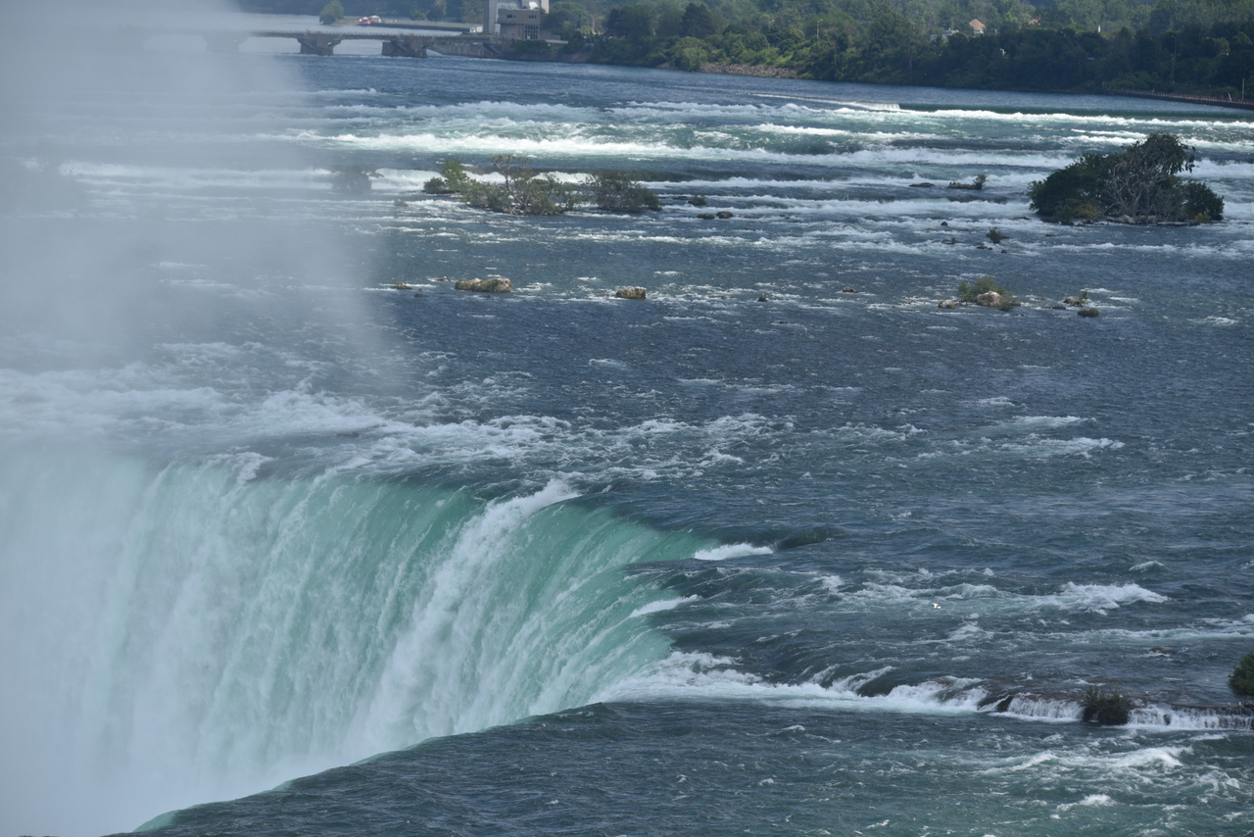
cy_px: 418
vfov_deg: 8.1
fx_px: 5923
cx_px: 627
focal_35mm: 170
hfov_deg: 12.1
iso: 100
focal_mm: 170
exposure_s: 1/400
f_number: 8
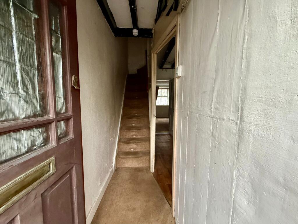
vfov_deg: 85.7
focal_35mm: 14
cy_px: 112
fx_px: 121
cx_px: 149
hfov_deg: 102.1
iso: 400
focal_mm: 2.22
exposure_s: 1/99
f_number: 2.2
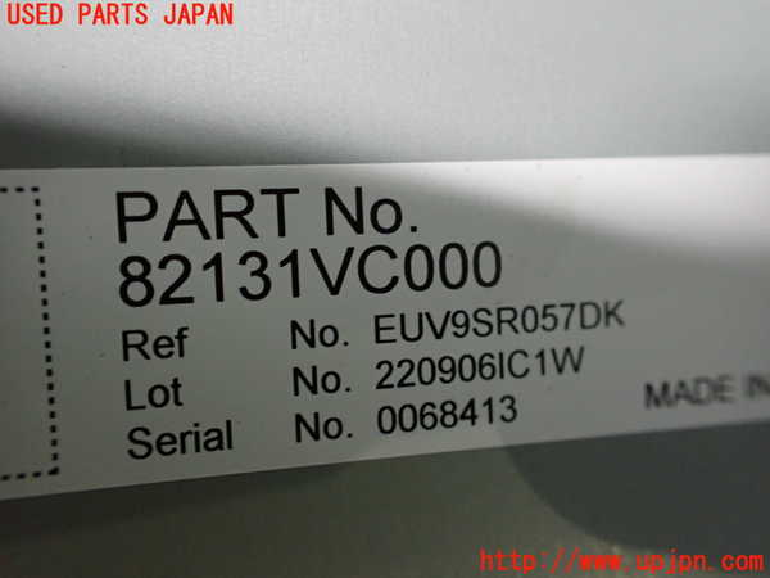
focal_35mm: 30
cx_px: 385
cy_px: 289
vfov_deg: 46.8
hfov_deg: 60.0
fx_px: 667
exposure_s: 1/30
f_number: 2.3
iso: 1000
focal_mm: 5.4
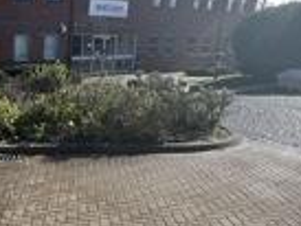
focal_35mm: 38
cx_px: -18
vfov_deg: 37.8
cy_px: 105
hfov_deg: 40.9
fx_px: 331
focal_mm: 1.57
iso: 32
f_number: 1.8
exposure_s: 1/727
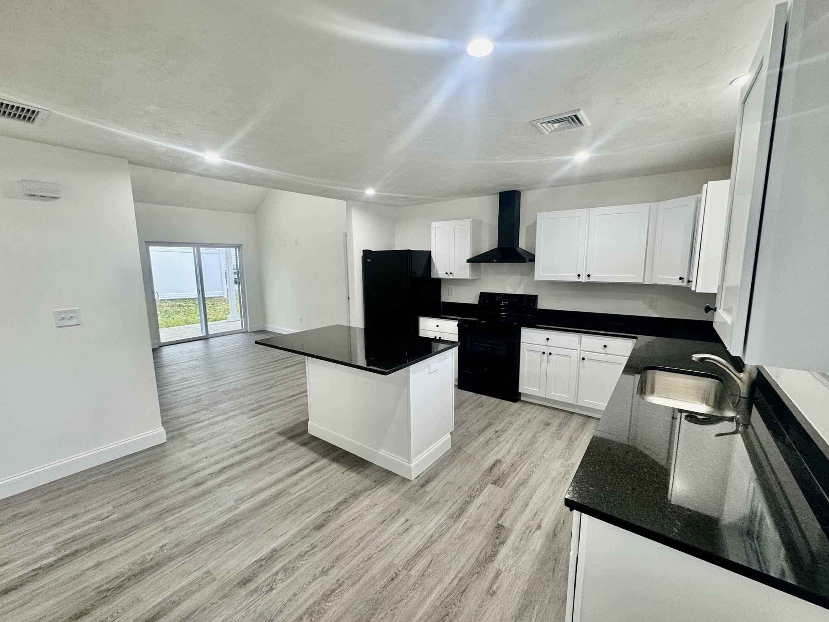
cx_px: 414
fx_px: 335
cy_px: 311
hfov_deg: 102.1
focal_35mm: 14
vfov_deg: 85.7
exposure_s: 1/60
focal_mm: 2.22
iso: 160
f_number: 2.2
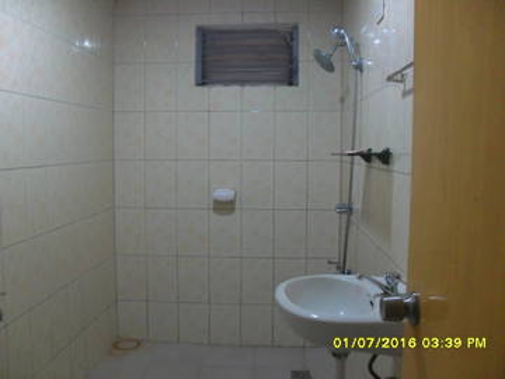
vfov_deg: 40.7
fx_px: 511
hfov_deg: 52.6
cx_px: 252
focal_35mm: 35
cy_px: 190
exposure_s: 1/15
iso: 400
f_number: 2.8
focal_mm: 6.2
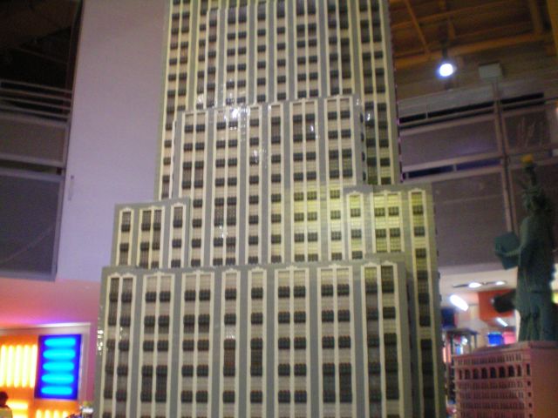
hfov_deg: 49.0
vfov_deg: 37.7
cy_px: 209
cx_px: 279
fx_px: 613
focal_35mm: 38
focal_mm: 6.3
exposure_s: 1/25
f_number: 3.1
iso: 400
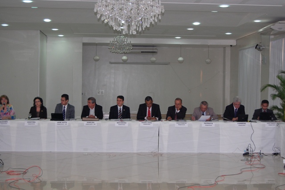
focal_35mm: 63
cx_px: 142
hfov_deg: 31.9
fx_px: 498
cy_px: 95
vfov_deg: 21.5
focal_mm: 42
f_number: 5.3
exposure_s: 1/60
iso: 720
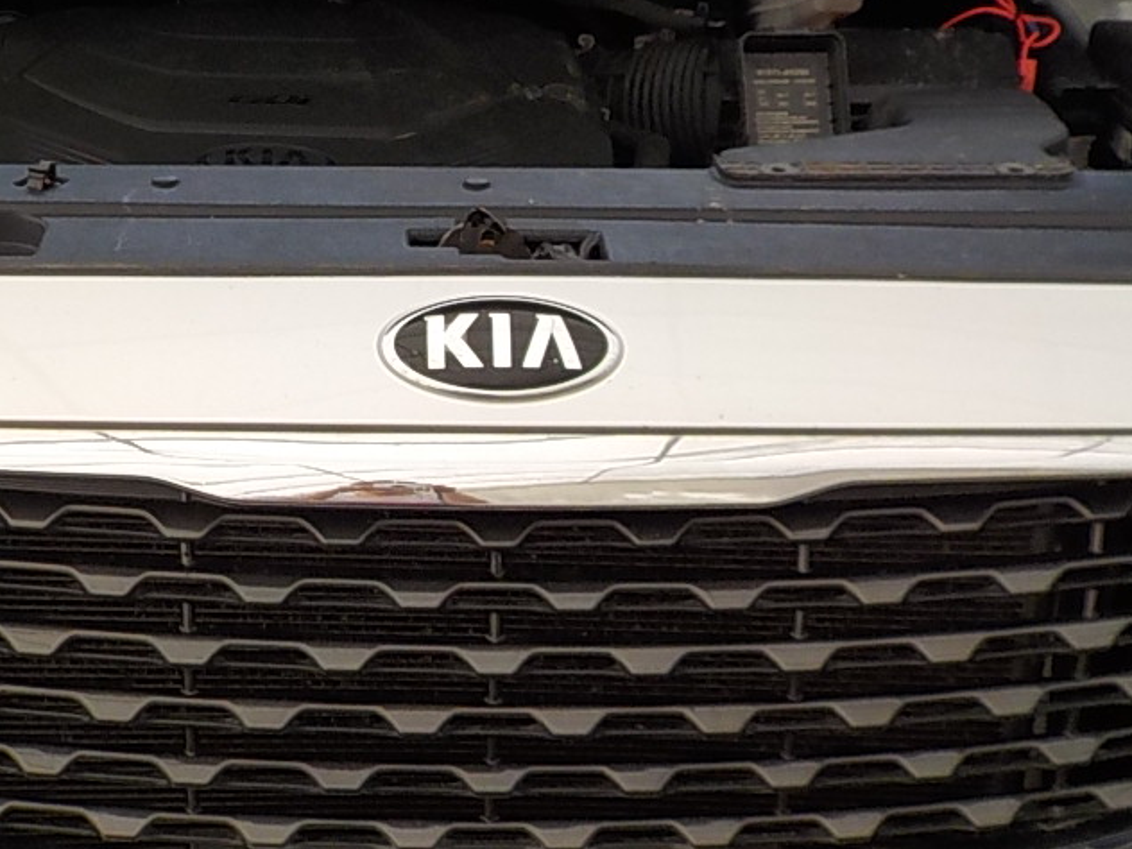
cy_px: 333
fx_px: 2485
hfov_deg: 25.6
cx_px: 399
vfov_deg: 19.4
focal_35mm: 76
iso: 125
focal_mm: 4.1
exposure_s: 1/200
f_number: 3.3
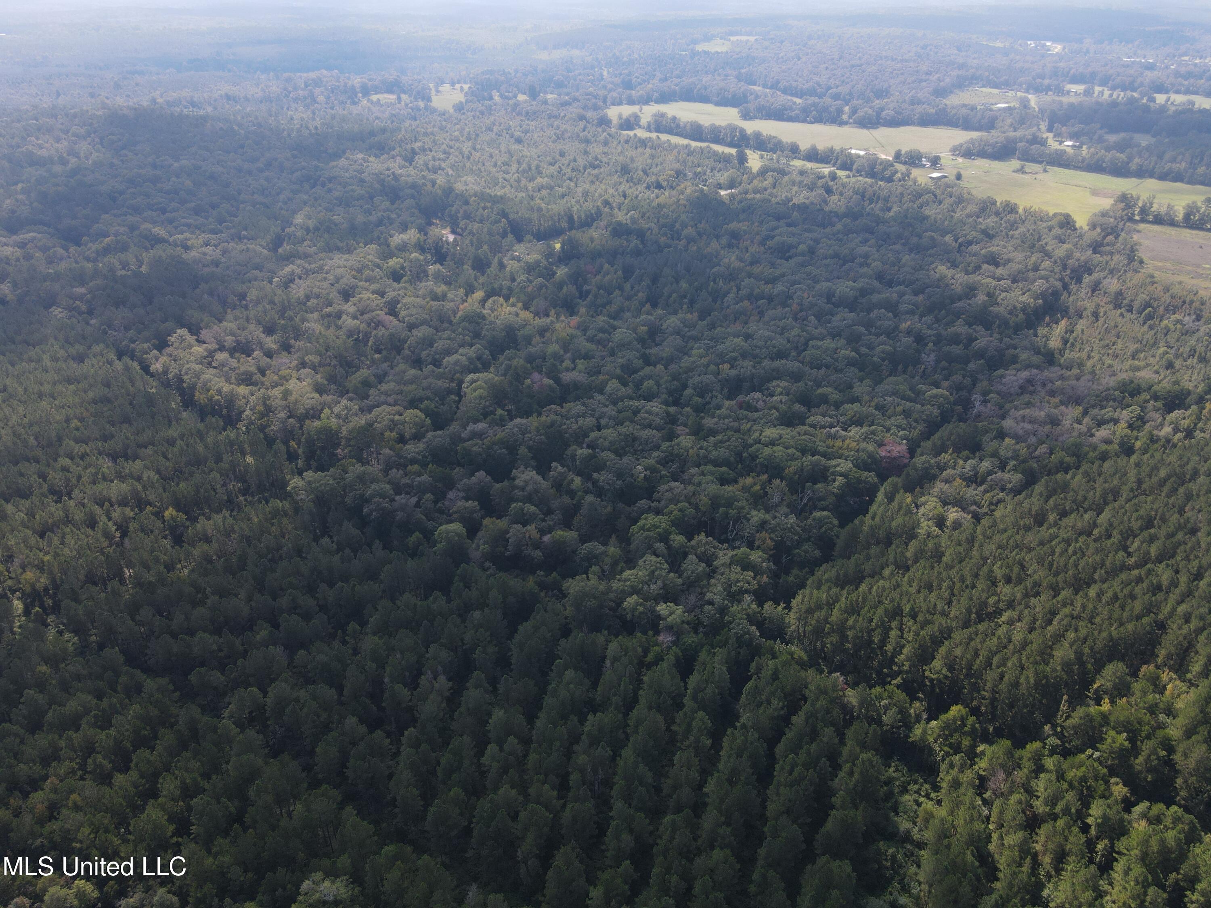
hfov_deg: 71.6
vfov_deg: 56.8
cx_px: 606
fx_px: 840
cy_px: 454
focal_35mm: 24
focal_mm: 4.5
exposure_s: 1/250
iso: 100
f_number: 2.8
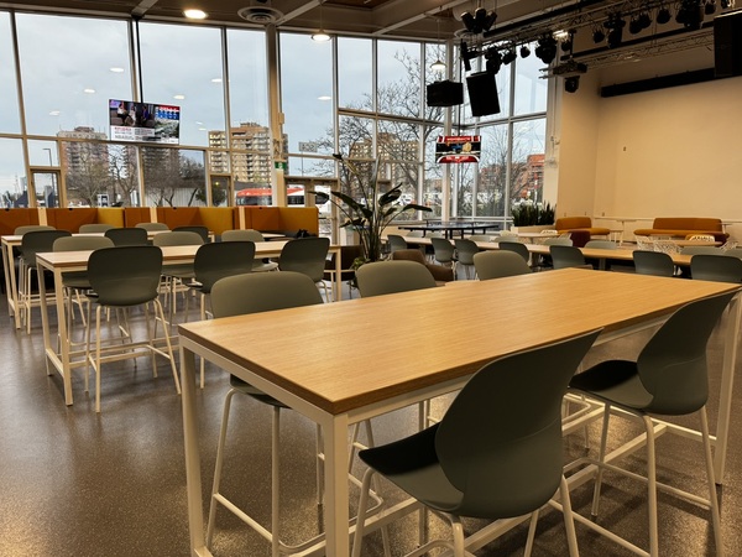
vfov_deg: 56.8
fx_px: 514
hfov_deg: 71.6
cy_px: 278
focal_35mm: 24
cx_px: 371
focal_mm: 6.76
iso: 80
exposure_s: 1/120
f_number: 1.78
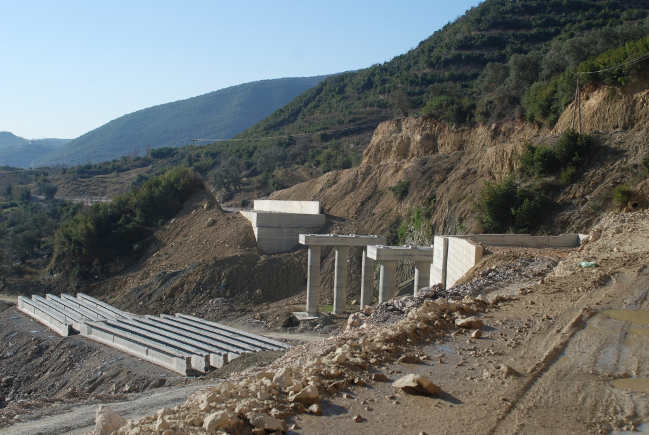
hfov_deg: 37.8
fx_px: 948
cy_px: 218
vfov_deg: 25.8
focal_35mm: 52
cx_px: 324
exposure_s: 1/250
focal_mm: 35
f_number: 8
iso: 100
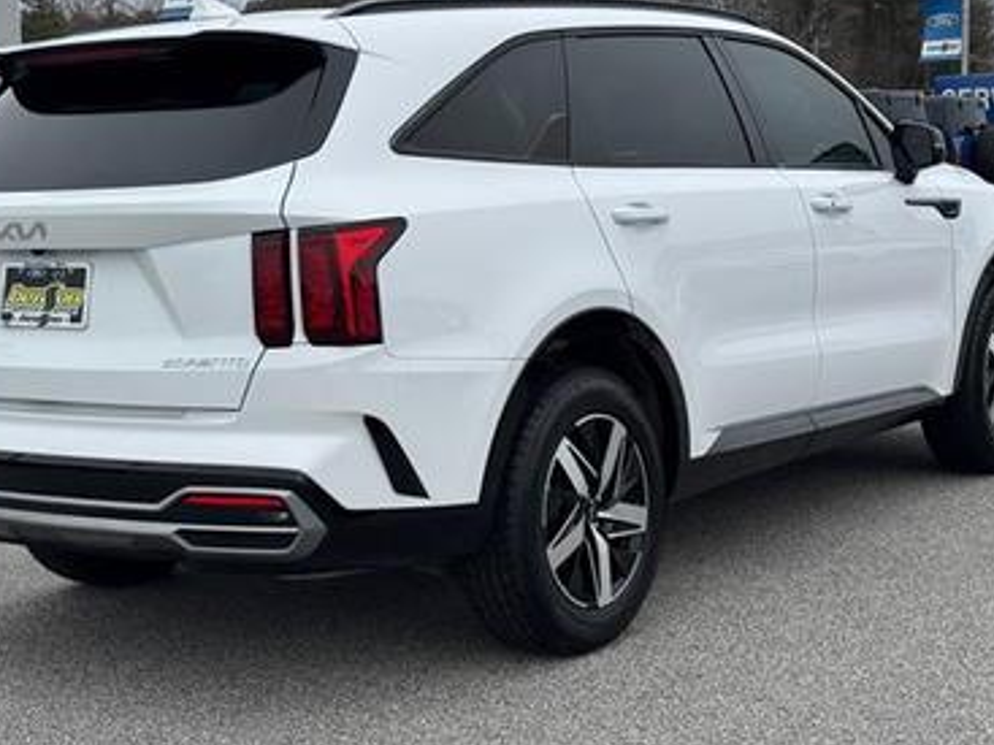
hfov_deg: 29.4
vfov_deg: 22.2
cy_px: 306
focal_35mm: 66
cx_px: 431
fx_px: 1895
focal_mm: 6.76
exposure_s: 1/2331
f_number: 1.78
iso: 64
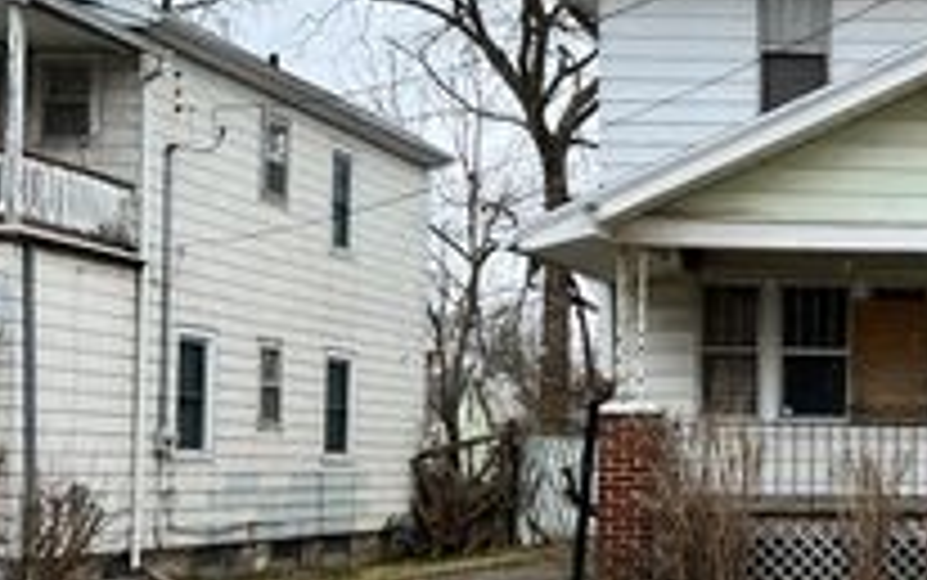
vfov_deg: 19.3
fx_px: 1694
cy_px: 420
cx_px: 1094
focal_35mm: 67
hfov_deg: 27.2
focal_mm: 5.7
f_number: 1.5
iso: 50
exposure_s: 1/1311
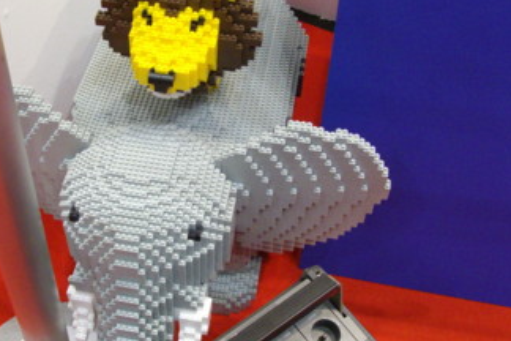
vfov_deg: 26.0
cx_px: 203
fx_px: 738
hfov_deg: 38.0
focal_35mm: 52
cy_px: 153
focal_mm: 6
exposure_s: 1/50
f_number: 2.7
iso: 320
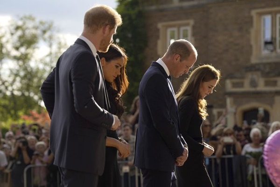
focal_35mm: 134
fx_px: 1042
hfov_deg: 15.3
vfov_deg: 10.2
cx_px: 140
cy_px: 94
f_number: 4.5
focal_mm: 134
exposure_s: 1/1000
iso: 125
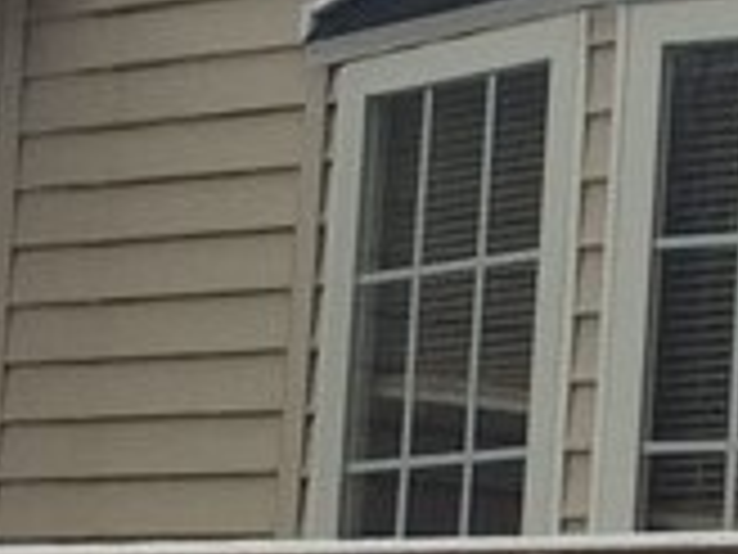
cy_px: 568
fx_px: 4264
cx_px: 693
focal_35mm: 200
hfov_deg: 9.8
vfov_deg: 7.4
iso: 32
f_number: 2.4
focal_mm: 3.3
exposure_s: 1/196
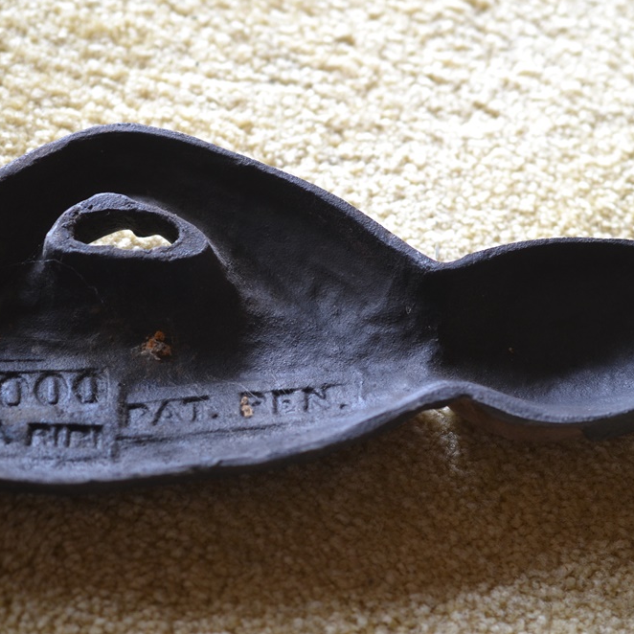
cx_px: 350
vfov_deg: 22.5
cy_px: 316
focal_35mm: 77
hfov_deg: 22.5
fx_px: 1596
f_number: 2.8
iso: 400
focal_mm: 40
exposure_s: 1/60
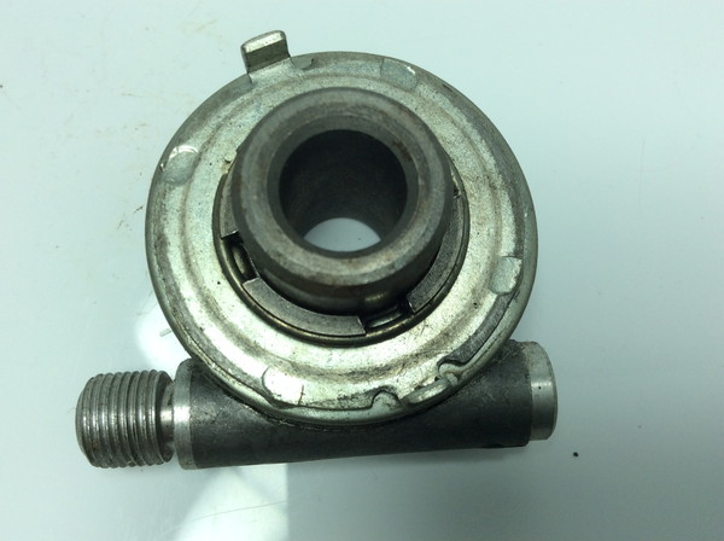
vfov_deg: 44.0
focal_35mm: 32
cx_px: 362
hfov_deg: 56.9
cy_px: 270
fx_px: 668
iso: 32
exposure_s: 1/379
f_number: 2.4
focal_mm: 3.3
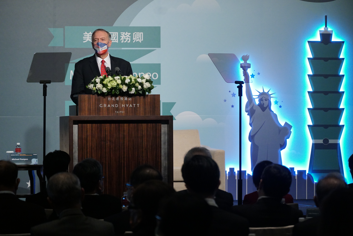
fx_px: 1987
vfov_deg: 6.8
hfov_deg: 10.2
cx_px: 176
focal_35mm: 202
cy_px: 118
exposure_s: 1/200
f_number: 5.6
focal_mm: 135
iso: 3200
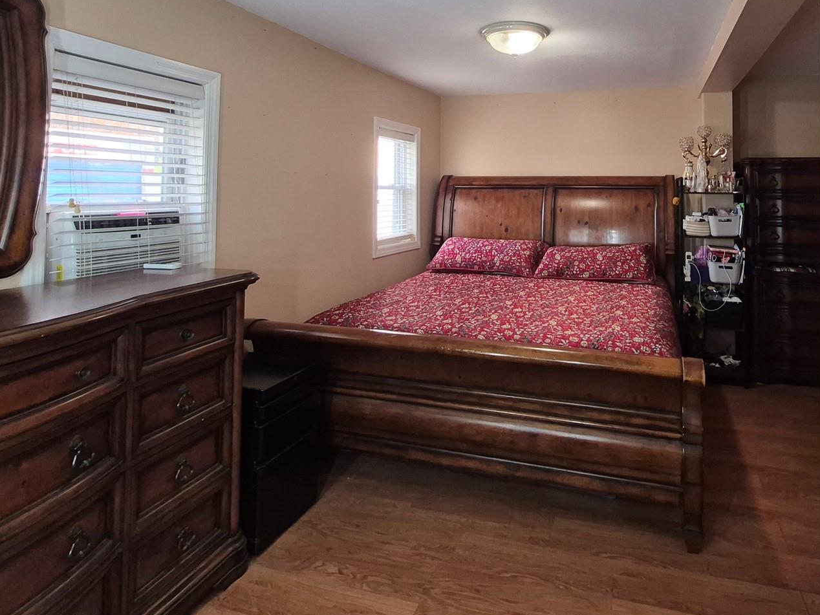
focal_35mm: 21
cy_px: 168
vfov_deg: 60.6
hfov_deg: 77.7
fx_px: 497
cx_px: 506
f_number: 2.2
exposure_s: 1/60
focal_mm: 1.74
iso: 160
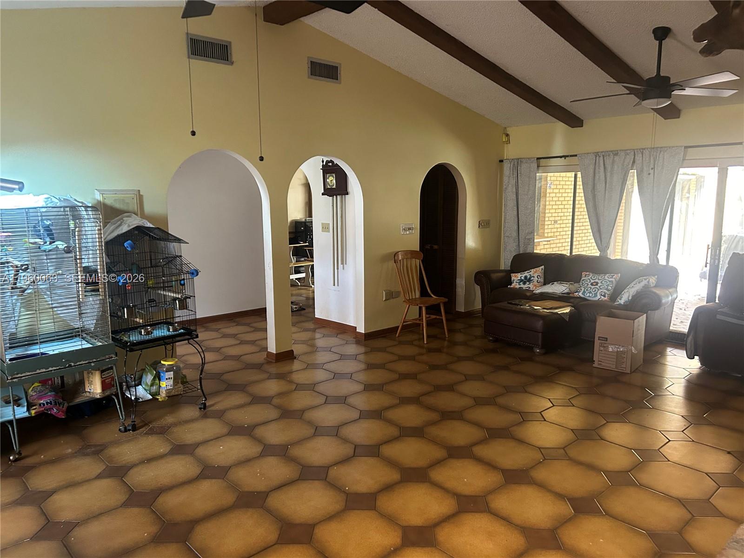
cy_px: 279
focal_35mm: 26
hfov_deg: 67.3
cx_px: 372
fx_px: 559
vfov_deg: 53.1
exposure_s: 1/40
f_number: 1.5
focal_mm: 5.7
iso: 500
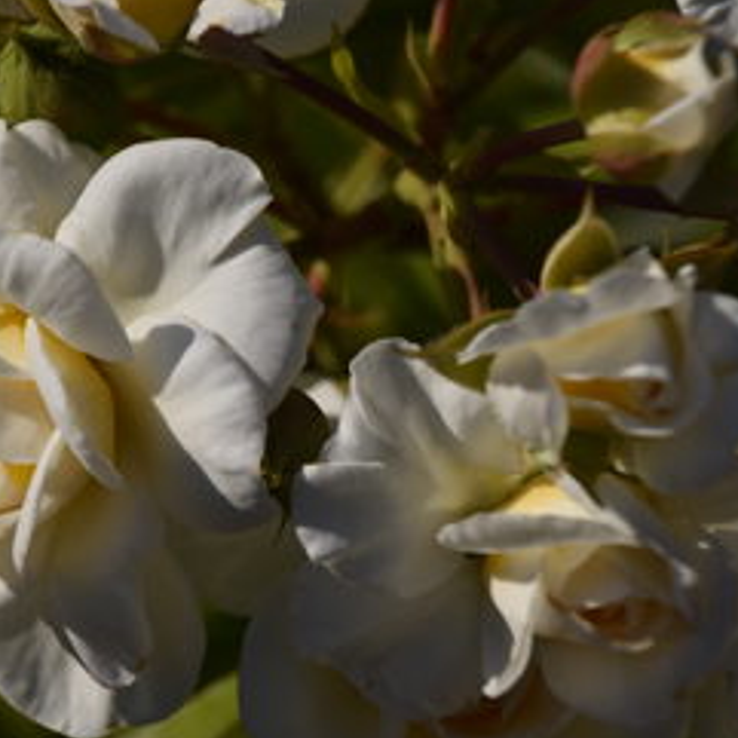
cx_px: 257
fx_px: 6891
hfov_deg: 6.1
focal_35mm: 286
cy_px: 369
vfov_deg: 6.1
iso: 100
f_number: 6
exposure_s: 1/1250
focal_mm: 135
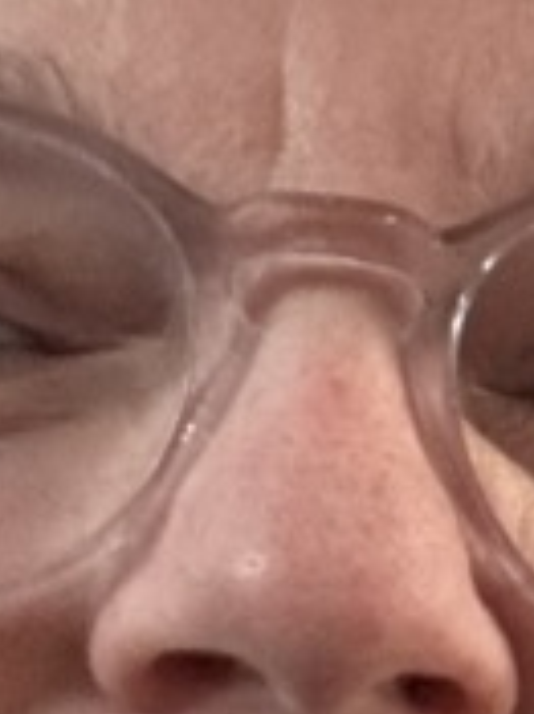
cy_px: 845
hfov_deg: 7.7
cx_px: 1370
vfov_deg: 11.0
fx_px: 3624
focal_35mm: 176
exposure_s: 1/30
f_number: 1.9
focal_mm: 2.69
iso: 320
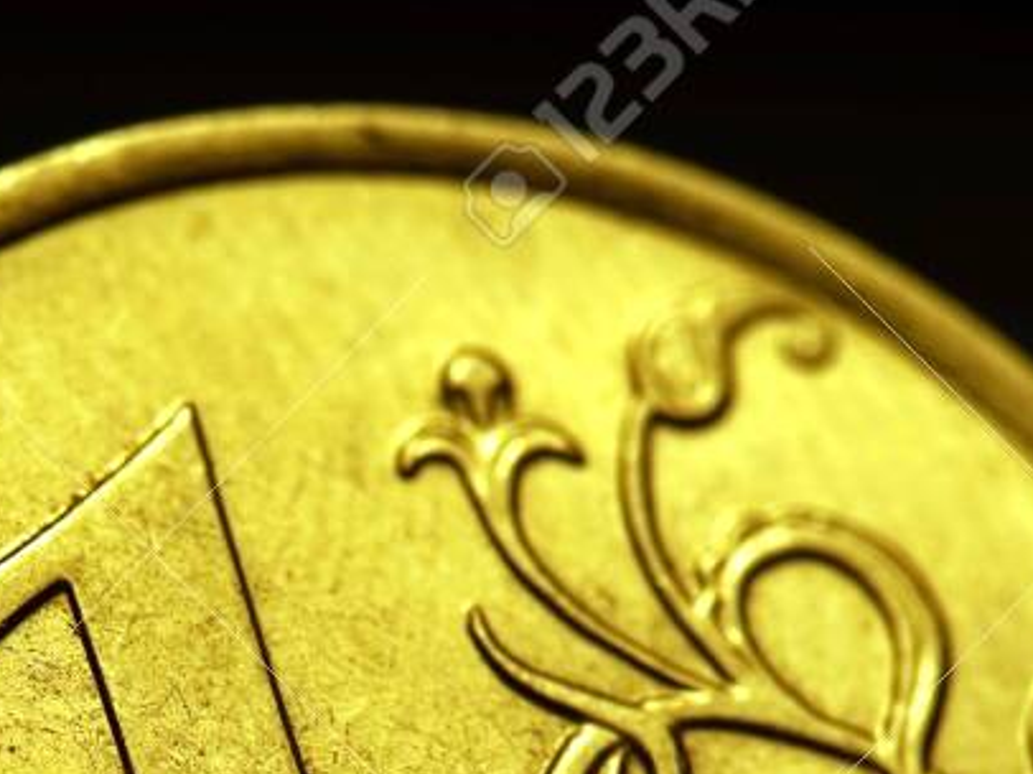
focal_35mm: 308
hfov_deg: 6.4
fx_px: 9186
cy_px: 913
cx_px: 150
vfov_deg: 4.8
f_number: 16
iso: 100
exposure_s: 1/60
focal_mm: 100
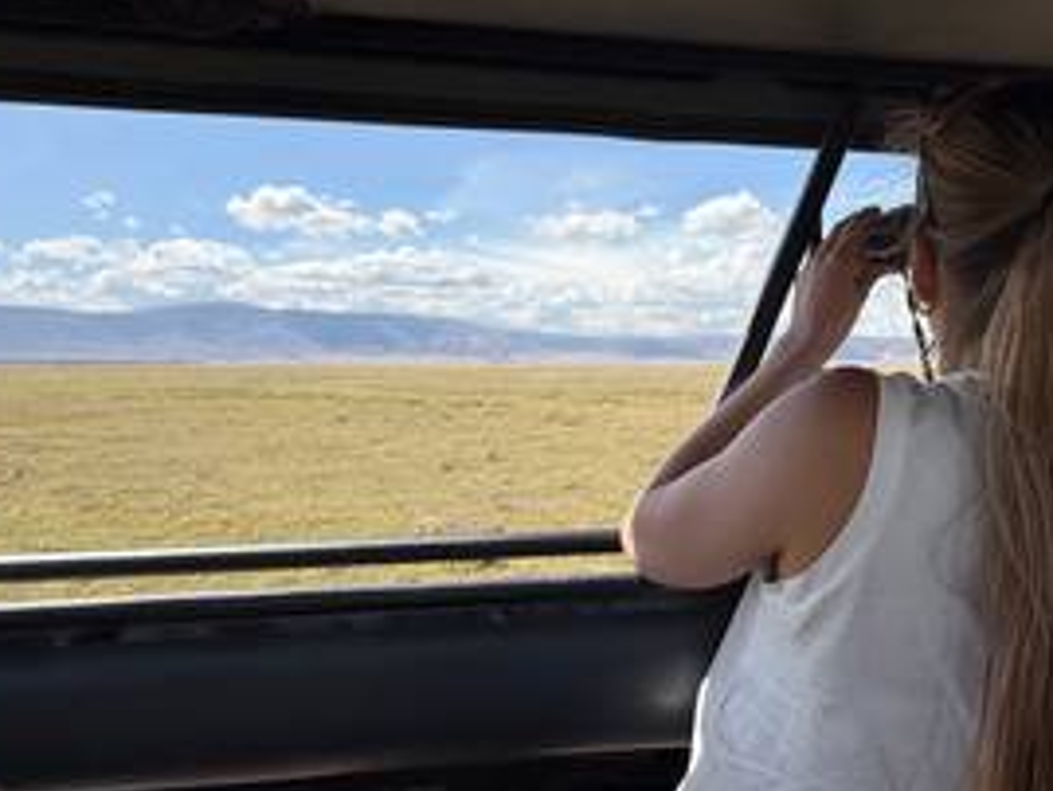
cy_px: 255
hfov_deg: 67.6
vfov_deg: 53.7
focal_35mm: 25
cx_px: 697
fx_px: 761
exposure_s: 1/2024
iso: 50
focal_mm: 2.22
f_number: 2.2
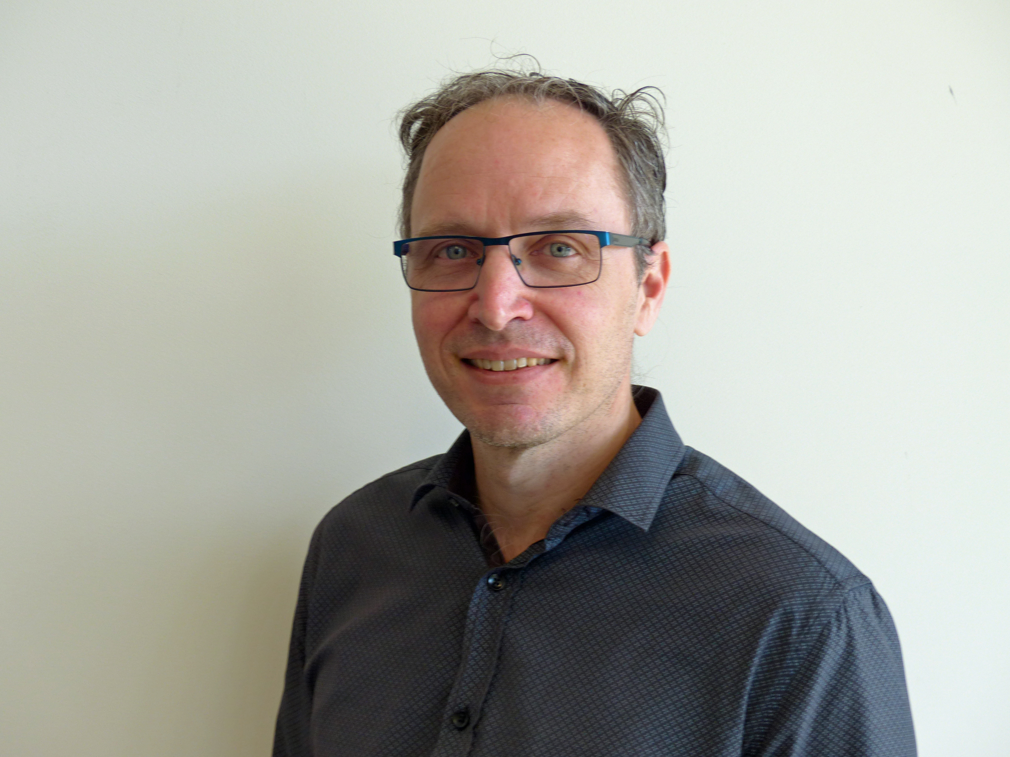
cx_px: 505
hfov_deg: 38.2
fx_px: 1459
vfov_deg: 29.1
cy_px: 378
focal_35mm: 50
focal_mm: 9.1
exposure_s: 1/80
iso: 100
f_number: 2.8
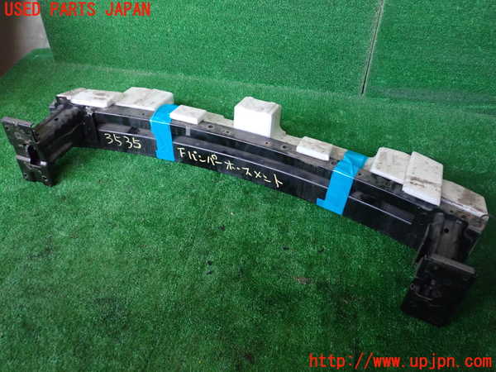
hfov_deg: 60.0
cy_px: 186
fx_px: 430
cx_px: 248
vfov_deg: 46.8
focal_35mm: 30
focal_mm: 5.4
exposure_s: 1/25
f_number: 2.3
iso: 800
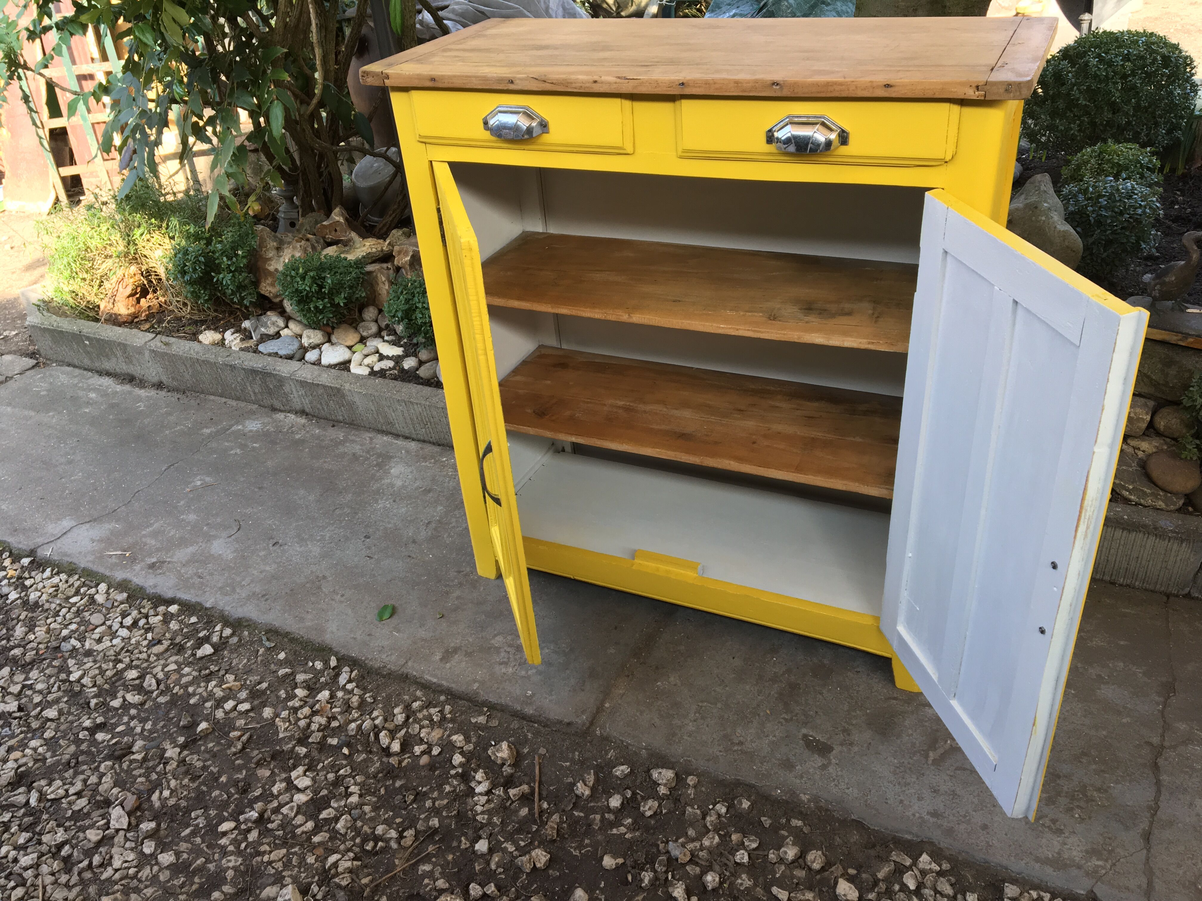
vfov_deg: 48.2
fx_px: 1007
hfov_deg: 61.7
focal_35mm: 29
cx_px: 601
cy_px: 450
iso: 40
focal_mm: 4.15
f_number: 2.2
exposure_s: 1/120
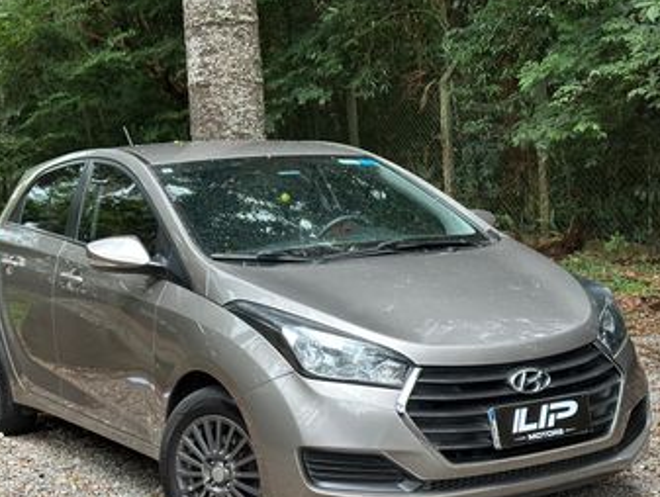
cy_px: 305
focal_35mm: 67
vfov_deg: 22.0
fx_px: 1280
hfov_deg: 28.9
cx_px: 290
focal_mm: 6.86
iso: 200
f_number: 1.78
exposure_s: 1/40
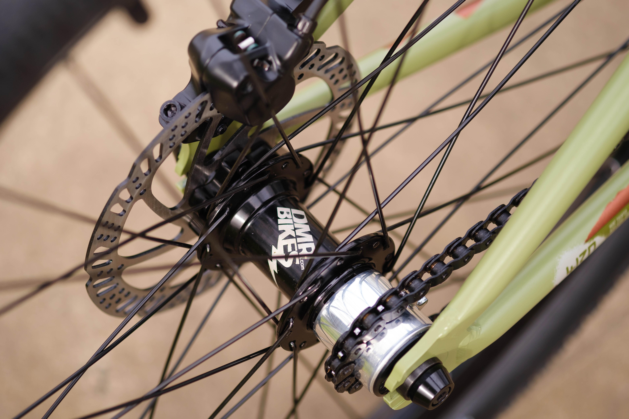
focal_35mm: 90
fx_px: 1572
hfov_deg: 22.6
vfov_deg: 15.2
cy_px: 210
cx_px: 314
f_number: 2.4
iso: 125
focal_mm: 60
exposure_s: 1/500
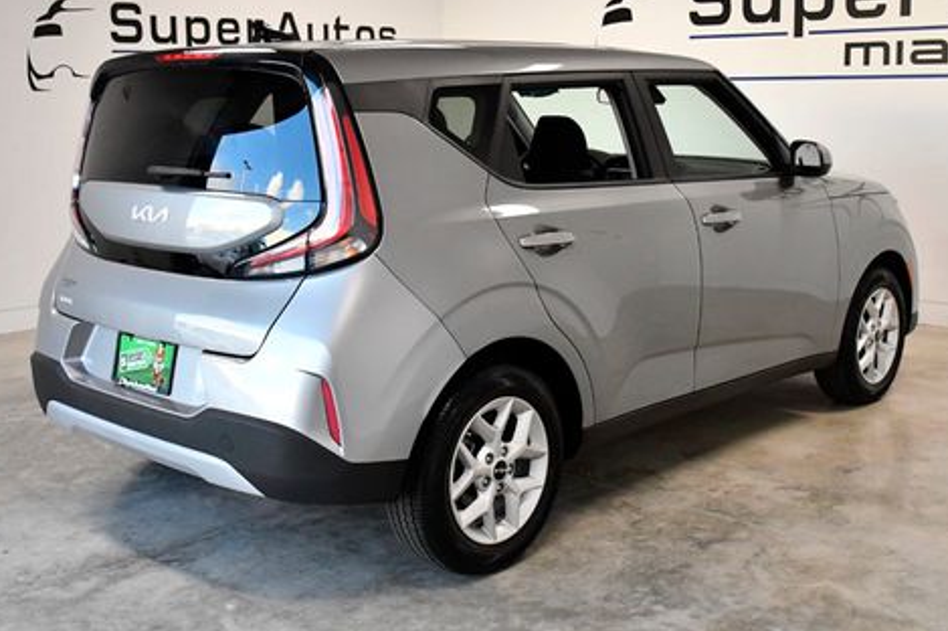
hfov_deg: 43.6
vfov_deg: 29.8
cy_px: 259
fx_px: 1184
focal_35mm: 45
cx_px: 493
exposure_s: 1/1250
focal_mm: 22
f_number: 4.5
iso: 2500
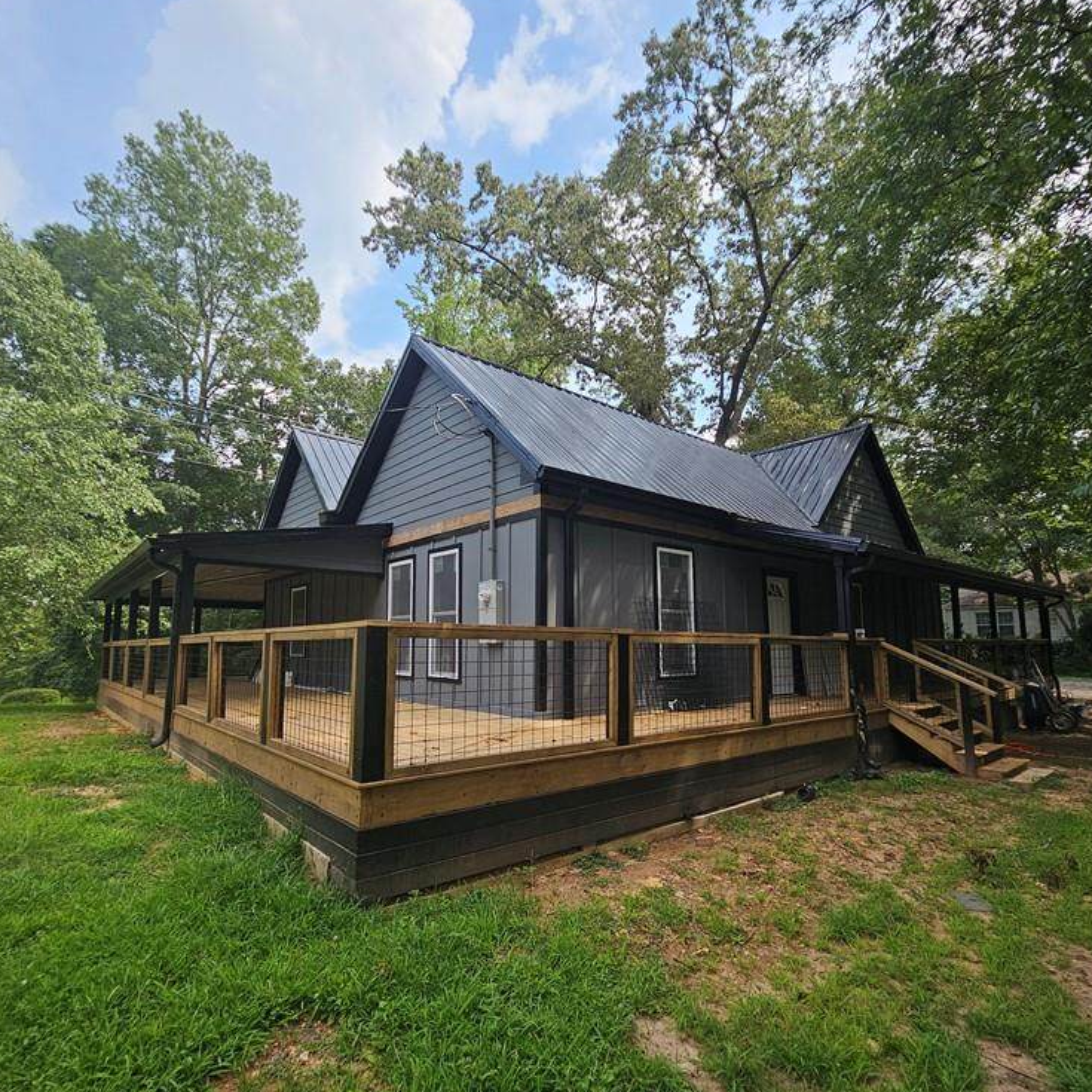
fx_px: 571
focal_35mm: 16
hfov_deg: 87.4
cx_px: 536
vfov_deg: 87.4
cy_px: 556
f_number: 2.2
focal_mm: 2.2
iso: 50
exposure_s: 1/707
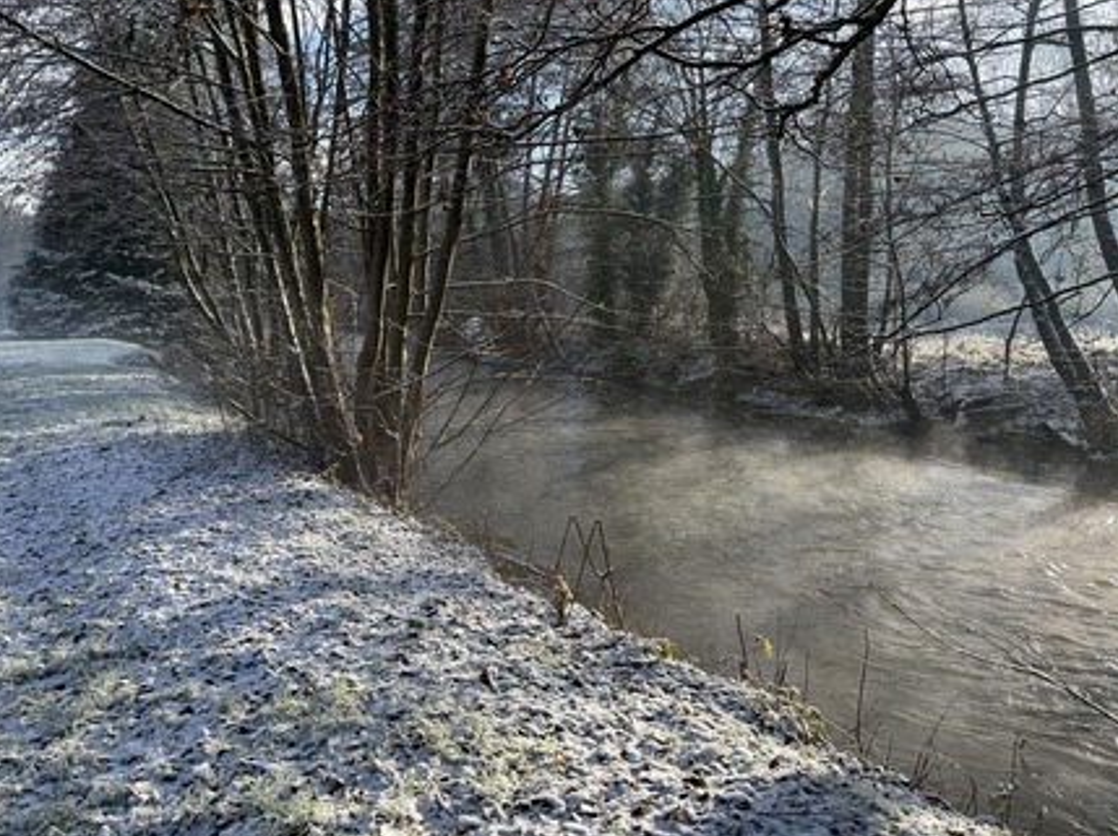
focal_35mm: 28
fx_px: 904
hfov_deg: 63.4
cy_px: 366
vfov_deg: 49.6
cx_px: 508
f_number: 1.78
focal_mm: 6.76
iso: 80
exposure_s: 1/2053
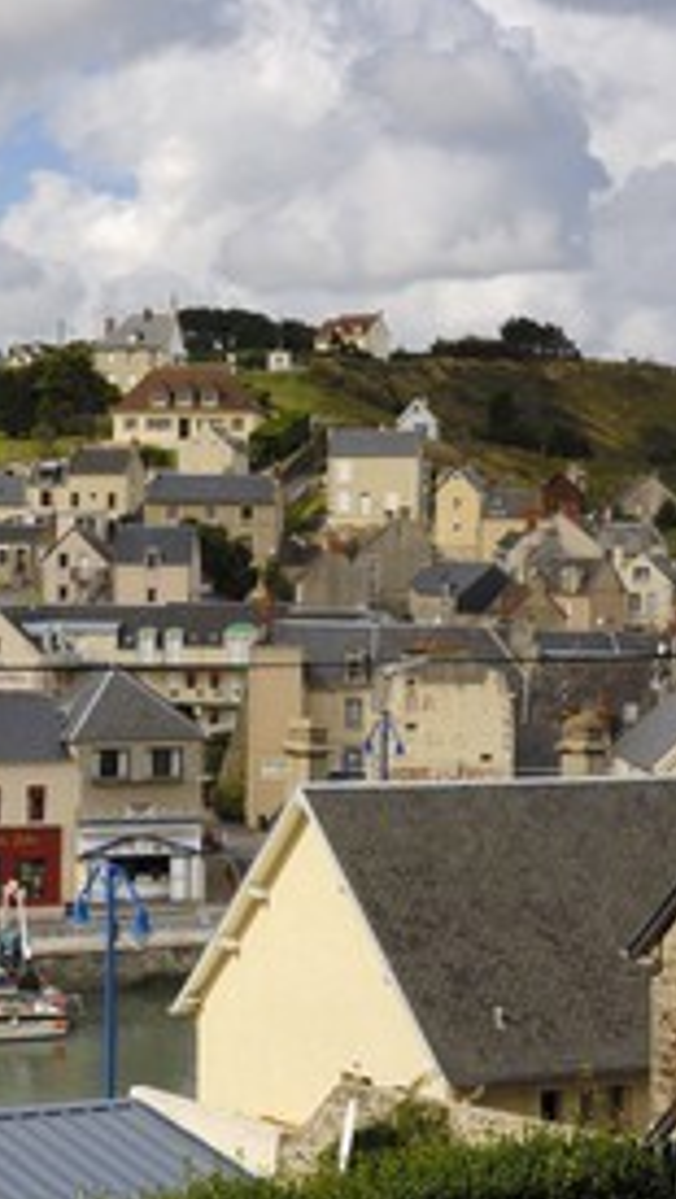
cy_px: 602
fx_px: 3054
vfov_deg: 22.2
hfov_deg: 12.5
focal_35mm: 96
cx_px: 76
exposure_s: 1/160
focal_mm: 40
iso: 100
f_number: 9.5
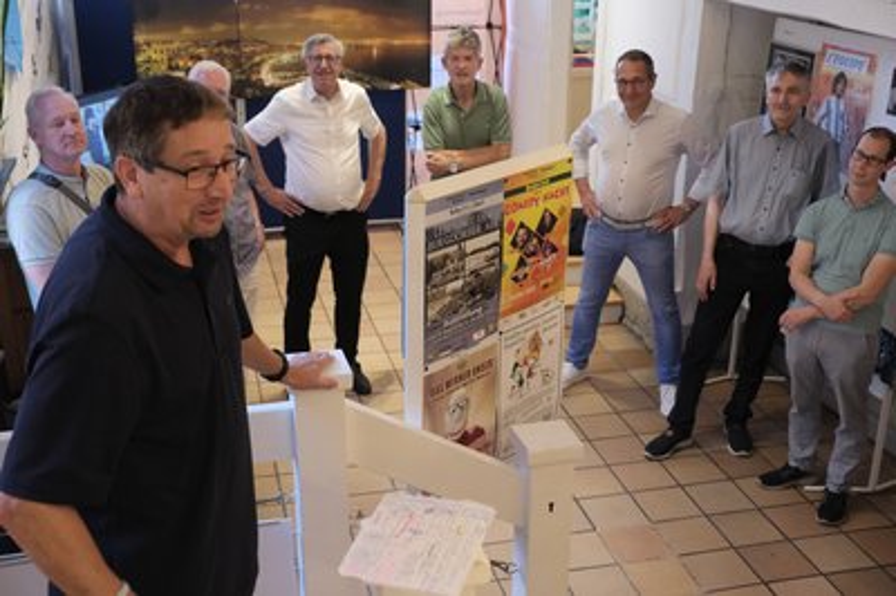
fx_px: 1094
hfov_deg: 44.5
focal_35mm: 44
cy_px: 298
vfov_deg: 30.5
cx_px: 448
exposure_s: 1/160
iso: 6400
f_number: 5
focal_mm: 29.3
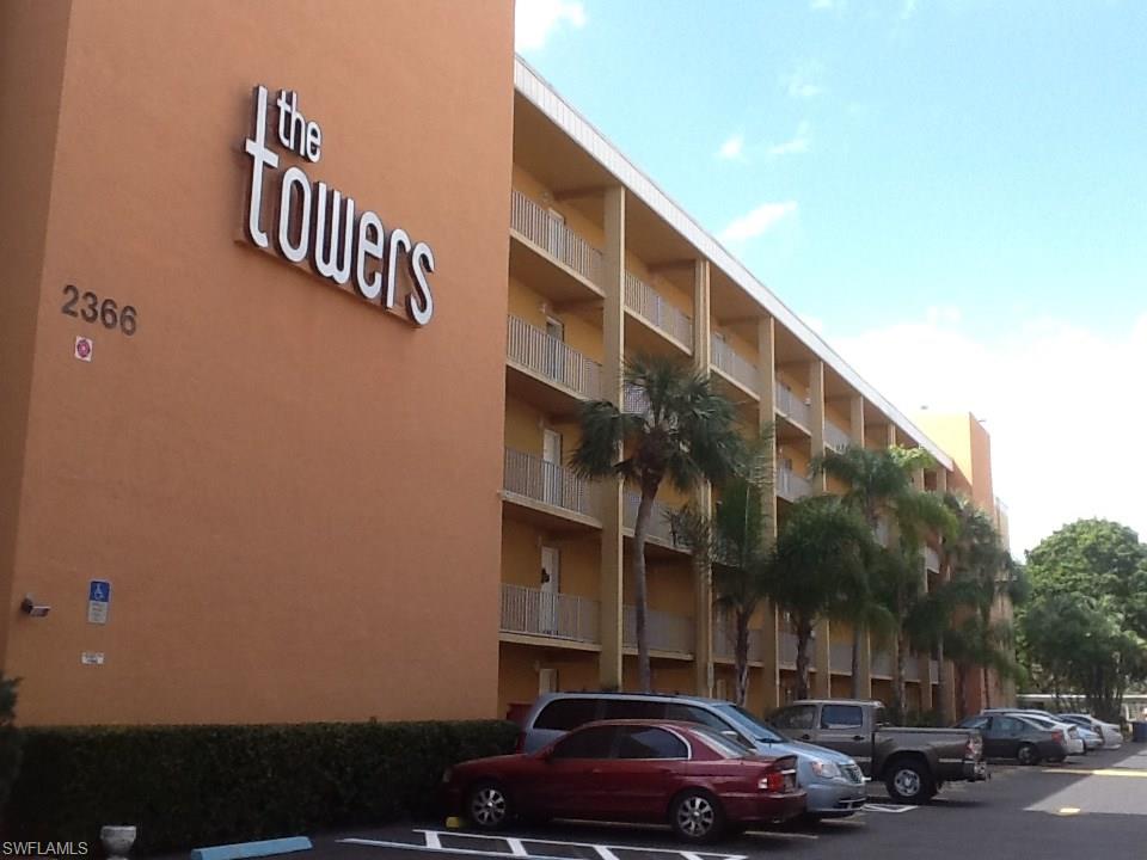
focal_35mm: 44
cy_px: 430
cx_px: 574
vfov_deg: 32.9
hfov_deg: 42.9
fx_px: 1458
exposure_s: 1/569
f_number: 2.4
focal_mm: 2.03
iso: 40
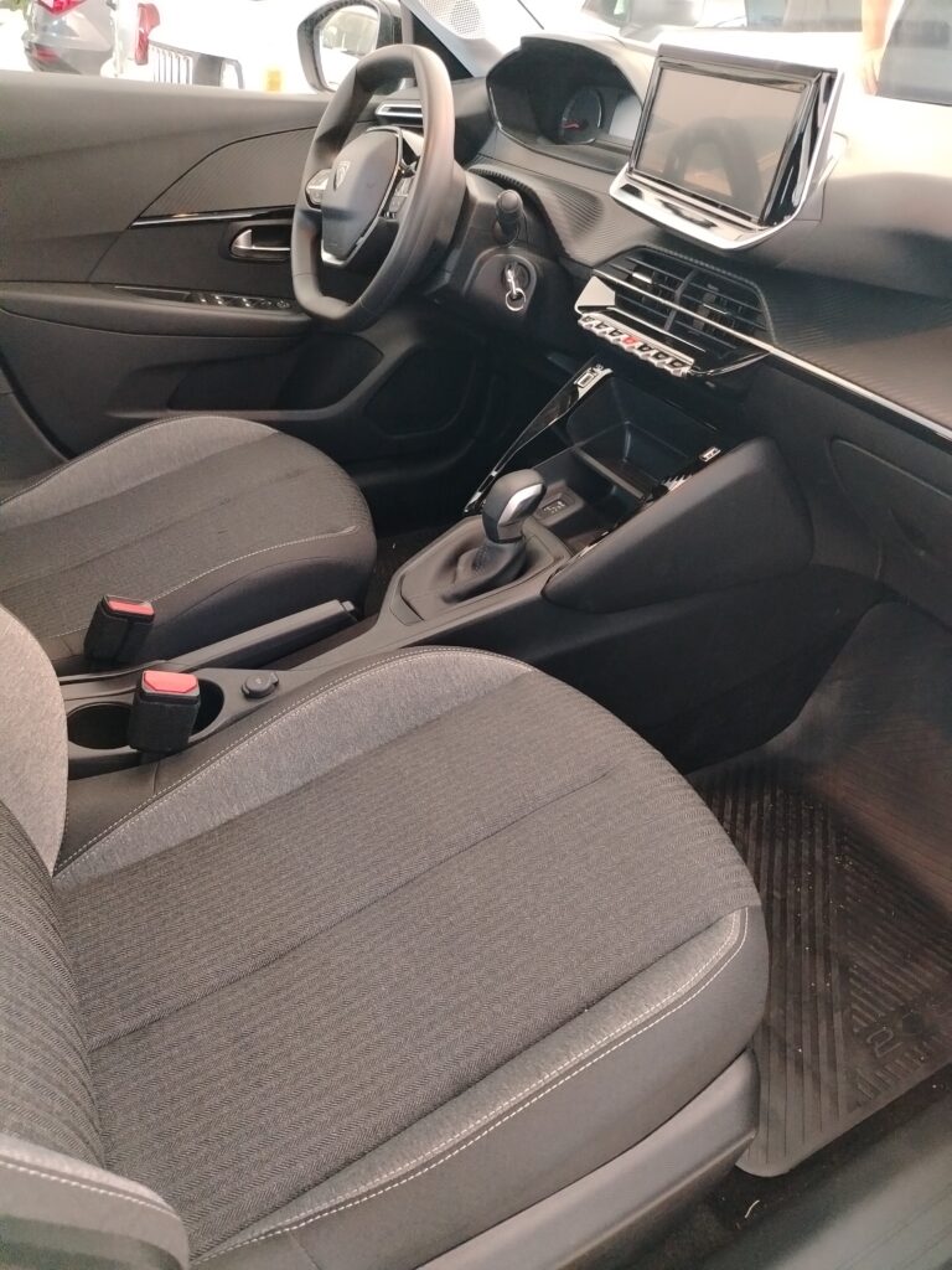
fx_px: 880
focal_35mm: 24
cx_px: 476
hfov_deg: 56.8
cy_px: 635
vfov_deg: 71.6
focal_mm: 5.25
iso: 4150
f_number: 1.75
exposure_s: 1/50
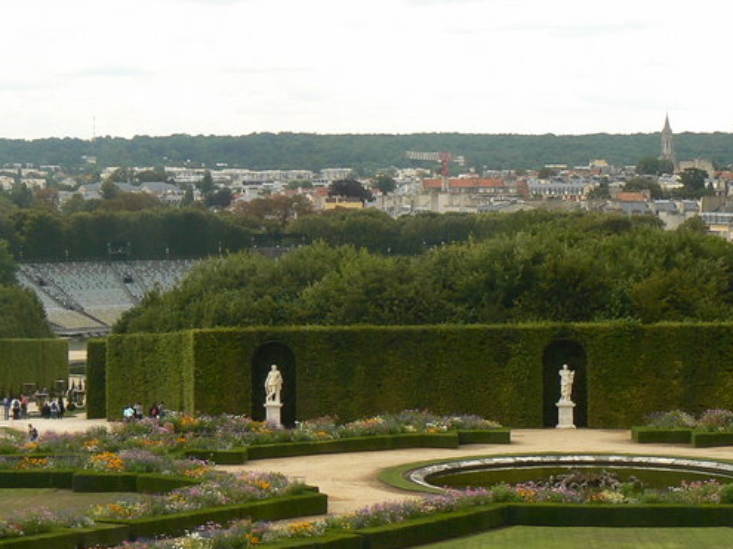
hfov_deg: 16.7
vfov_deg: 12.5
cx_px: 311
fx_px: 2498
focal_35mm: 118
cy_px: 297
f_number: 5.6
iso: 80
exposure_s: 1/200
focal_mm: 10.1
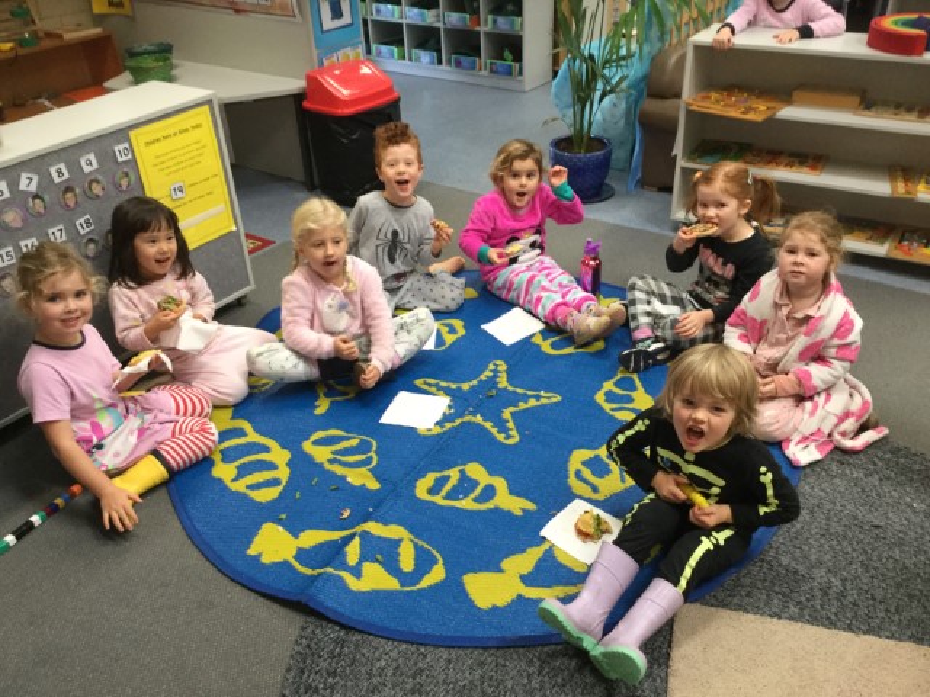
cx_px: 465
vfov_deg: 45.4
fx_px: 833
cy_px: 348
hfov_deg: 58.4
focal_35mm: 31
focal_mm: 3.3
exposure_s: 1/33
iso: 125
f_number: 2.4
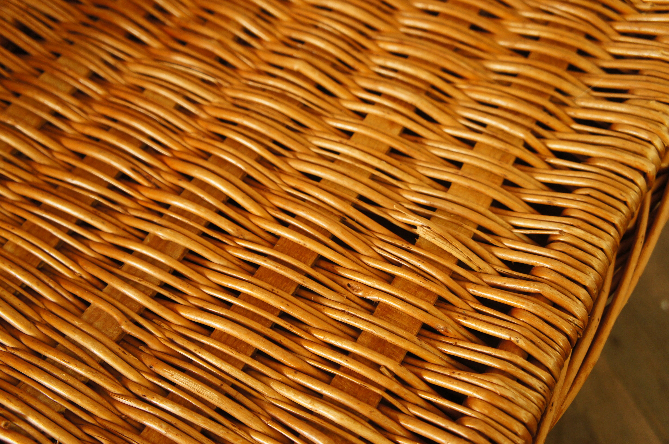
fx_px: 752
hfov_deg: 48.0
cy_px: 222
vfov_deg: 32.9
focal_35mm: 40
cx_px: 334
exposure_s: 1/60
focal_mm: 27
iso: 640
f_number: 4
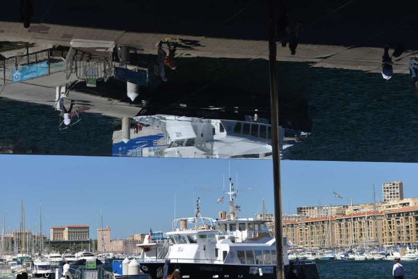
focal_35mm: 70
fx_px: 813
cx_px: 209
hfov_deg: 28.8
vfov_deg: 19.5
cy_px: 140
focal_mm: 70
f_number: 7.1
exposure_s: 1/200
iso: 125
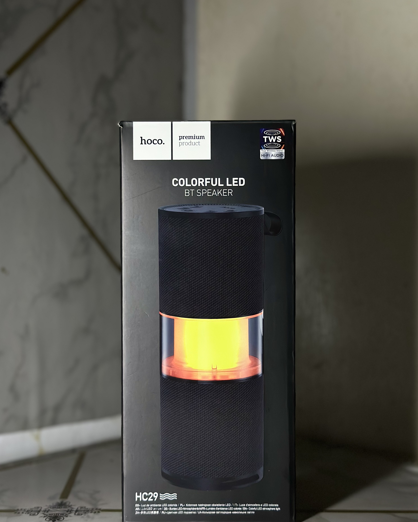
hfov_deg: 29.7
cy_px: 273
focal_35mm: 51
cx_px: 206
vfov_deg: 36.6
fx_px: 789
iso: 400
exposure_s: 1/47
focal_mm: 6.86
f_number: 1.78
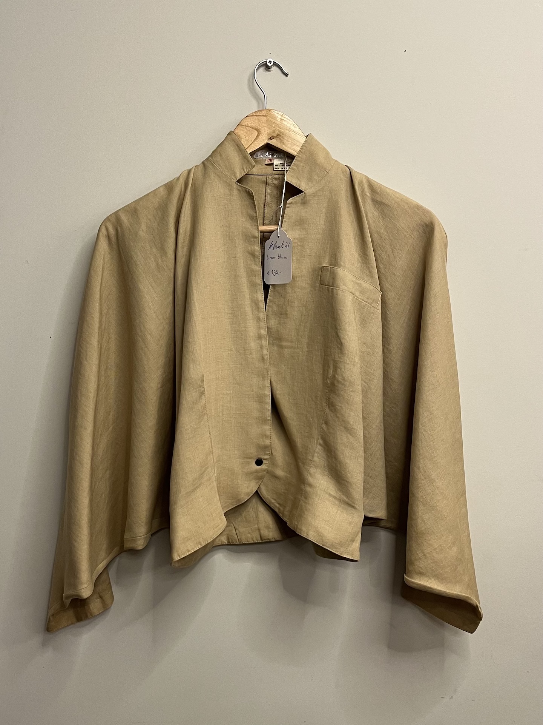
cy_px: 362
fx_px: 544
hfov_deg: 53.1
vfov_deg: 67.3
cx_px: 272
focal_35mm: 26
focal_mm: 5.1
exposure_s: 1/50
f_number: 1.6
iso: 100
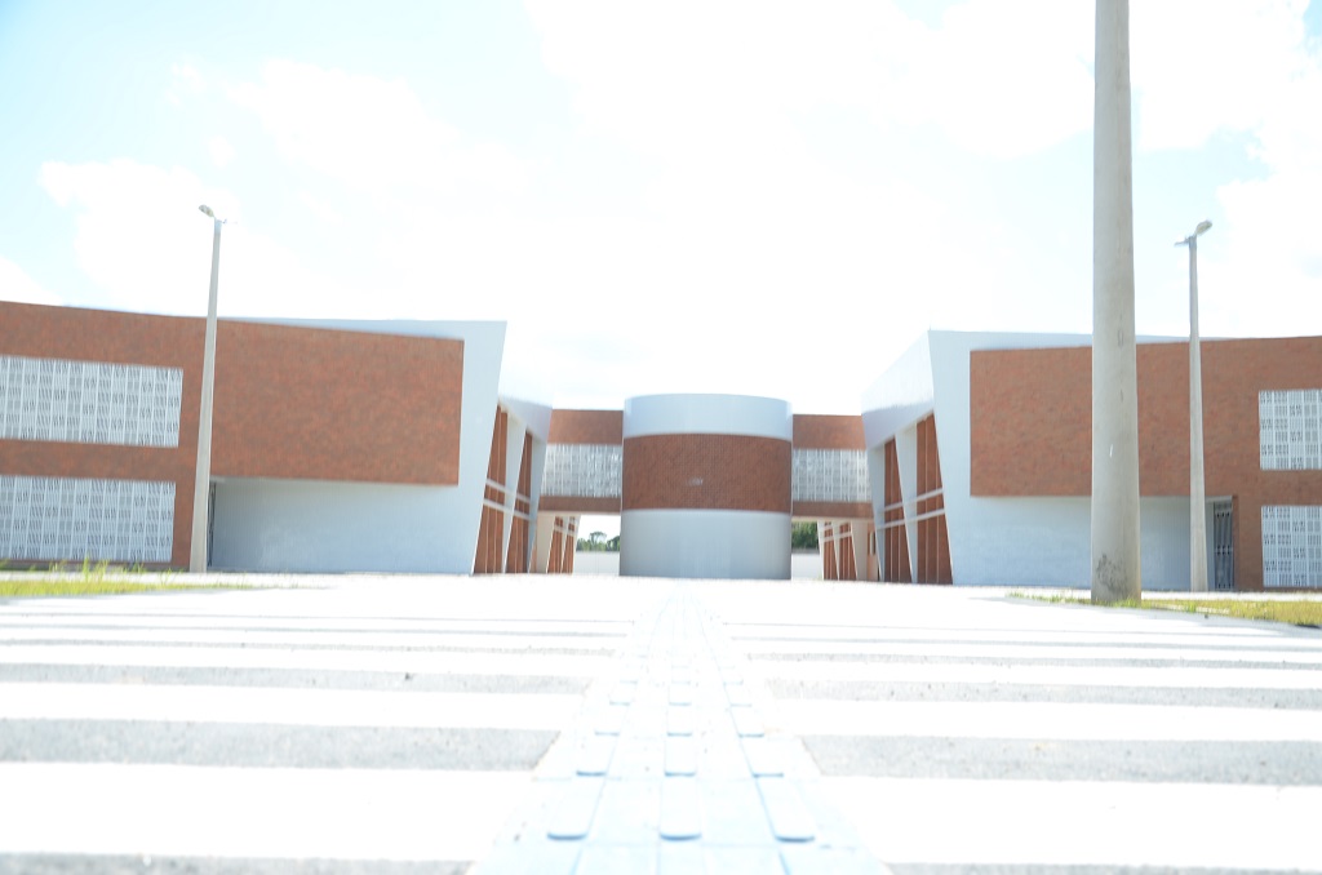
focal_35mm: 33
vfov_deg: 39.8
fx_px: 1209
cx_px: 661
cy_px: 438
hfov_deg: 57.3
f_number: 5.6
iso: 100
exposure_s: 1/250
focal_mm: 22
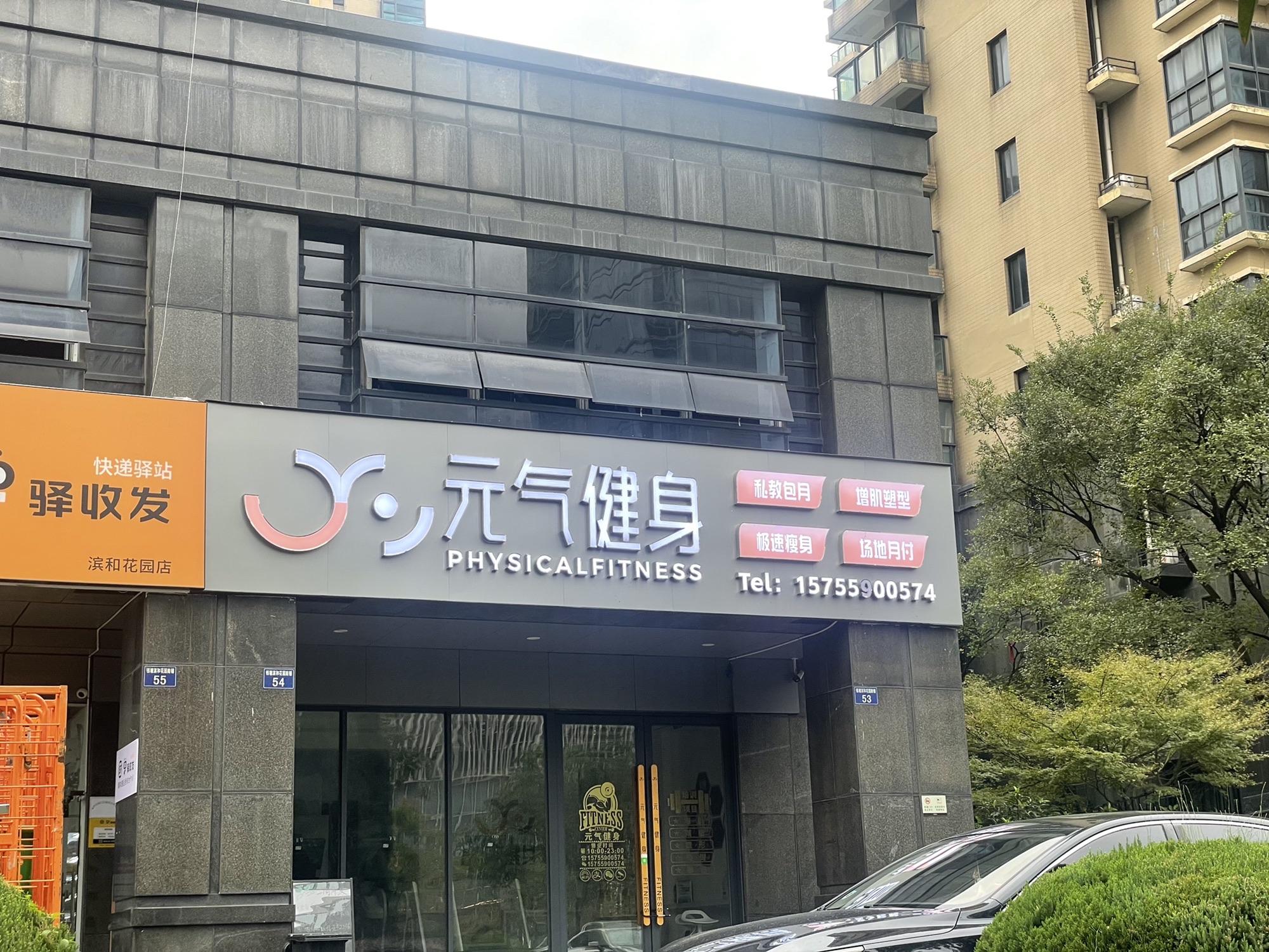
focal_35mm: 52
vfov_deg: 28.0
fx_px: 1906
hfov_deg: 36.8
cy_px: 476
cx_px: 634
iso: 40
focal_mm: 6
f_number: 2
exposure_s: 1/122
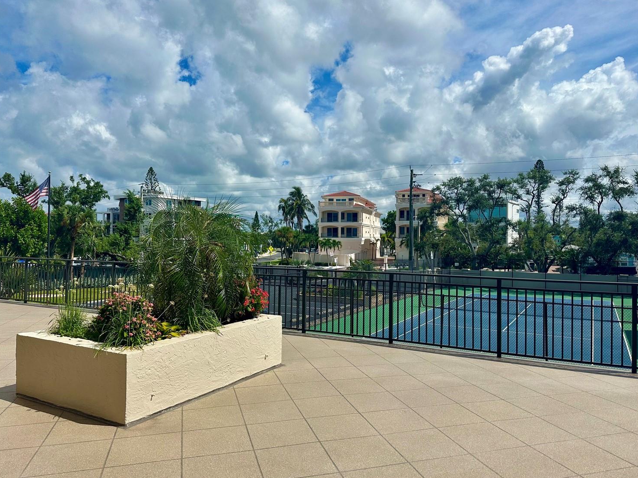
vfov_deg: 53.1
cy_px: 238
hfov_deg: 67.3
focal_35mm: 26
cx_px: 333
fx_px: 479
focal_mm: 6.86
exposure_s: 1/12048
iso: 80
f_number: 1.78
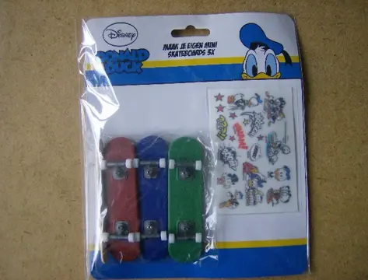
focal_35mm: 36
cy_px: 140
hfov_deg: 51.1
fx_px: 385
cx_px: 184
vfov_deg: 40.0
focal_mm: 6
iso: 154
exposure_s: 1/64
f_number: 2.8
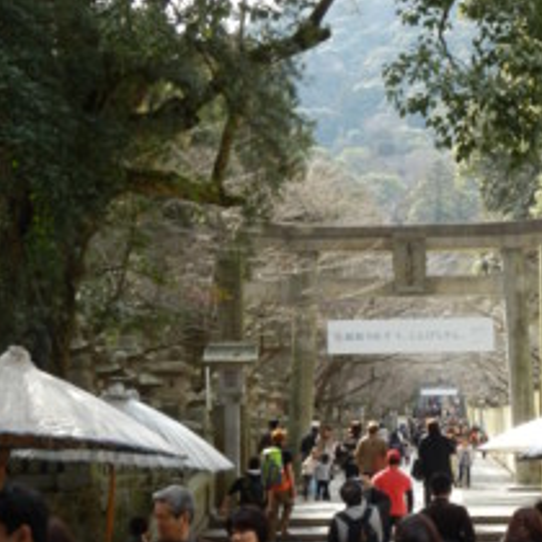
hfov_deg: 19.8
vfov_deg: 19.9
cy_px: 369
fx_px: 1541
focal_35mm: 87
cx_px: 387
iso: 80
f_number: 4.2
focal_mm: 8.3
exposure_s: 1/125
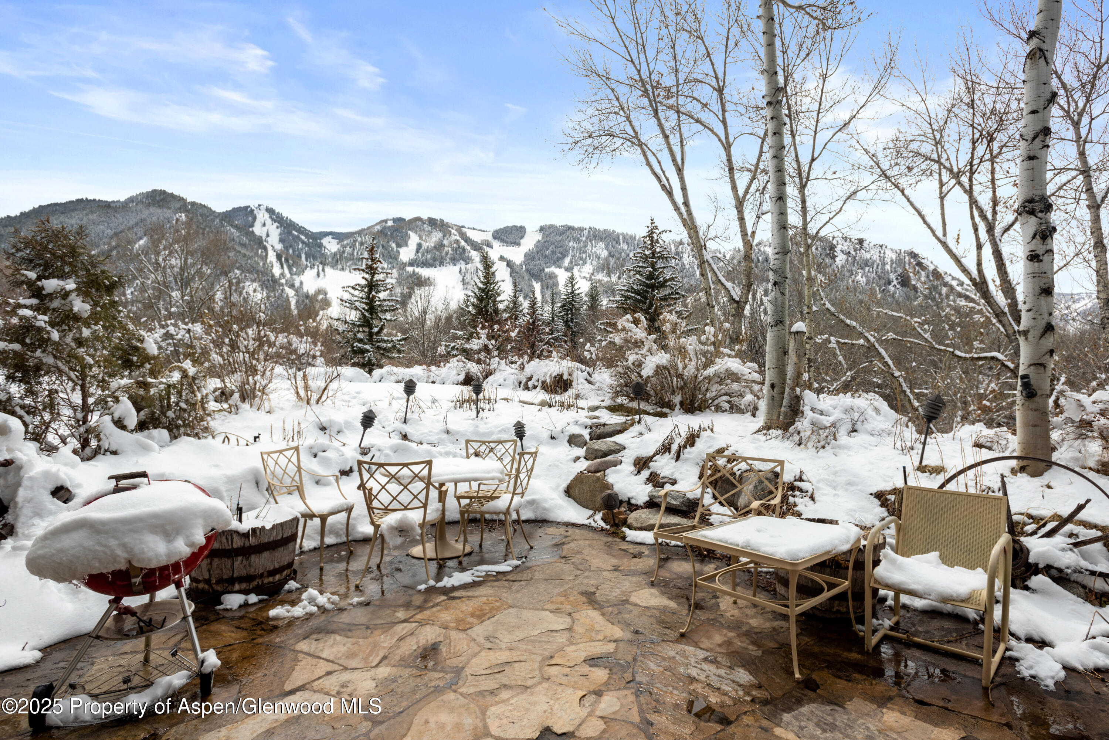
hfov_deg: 86.9
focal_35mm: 19
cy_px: 370
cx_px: 554
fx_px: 585
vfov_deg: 64.6
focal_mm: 19
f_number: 7.1
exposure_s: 1/1000
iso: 200
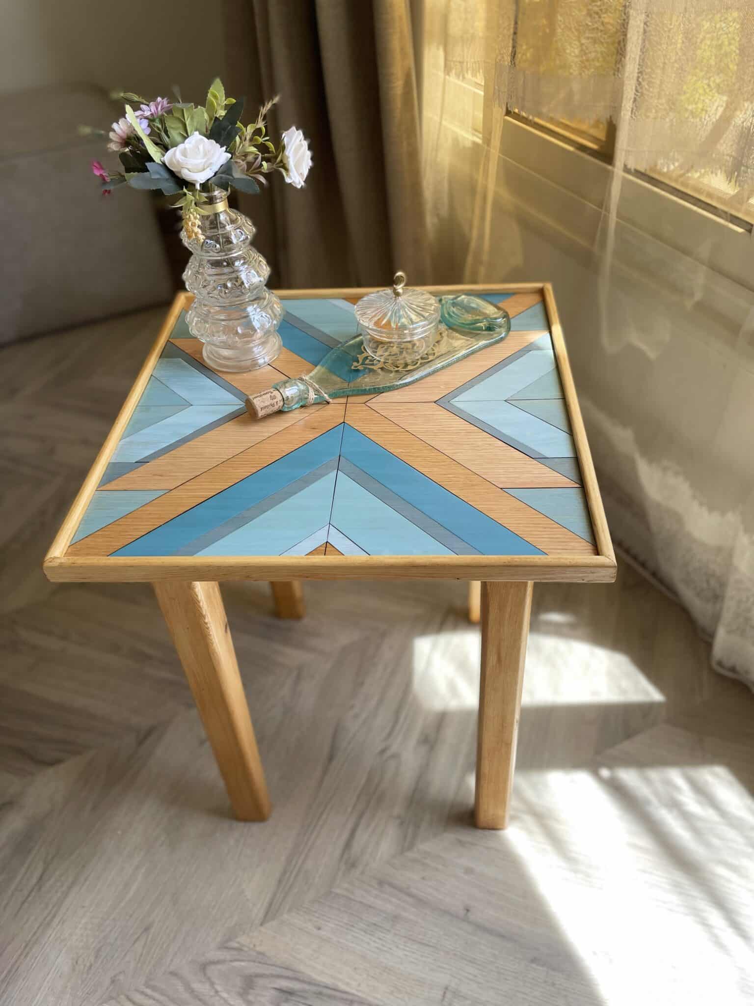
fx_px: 755
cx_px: 377
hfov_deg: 53.1
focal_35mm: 26
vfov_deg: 67.3
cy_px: 503
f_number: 1.6
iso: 40
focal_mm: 4.2
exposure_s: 1/121
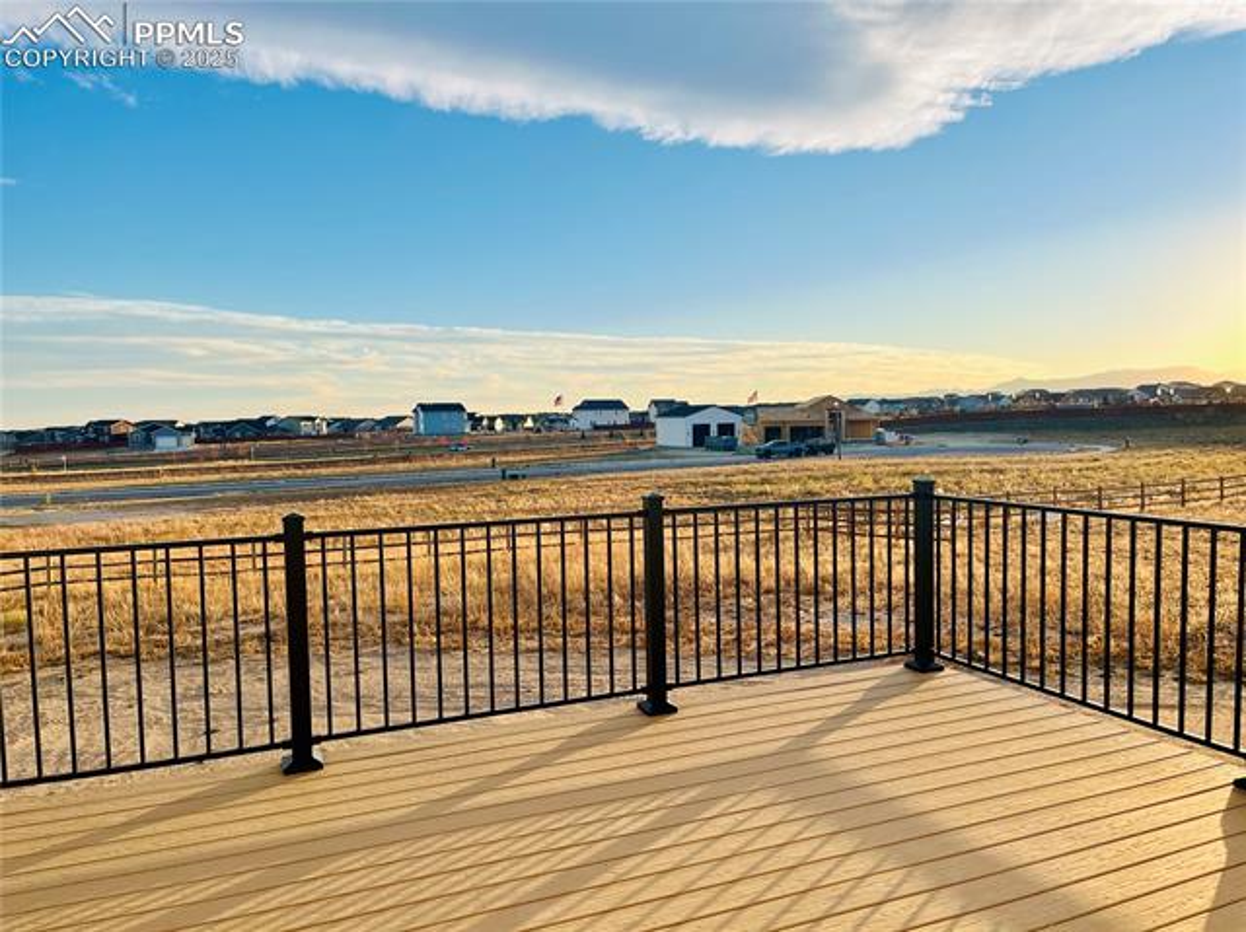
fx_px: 935
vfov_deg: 53.0
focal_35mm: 26
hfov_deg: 67.3
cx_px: 623
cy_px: 466
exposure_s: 1/2410
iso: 50
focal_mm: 5.1
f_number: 1.6
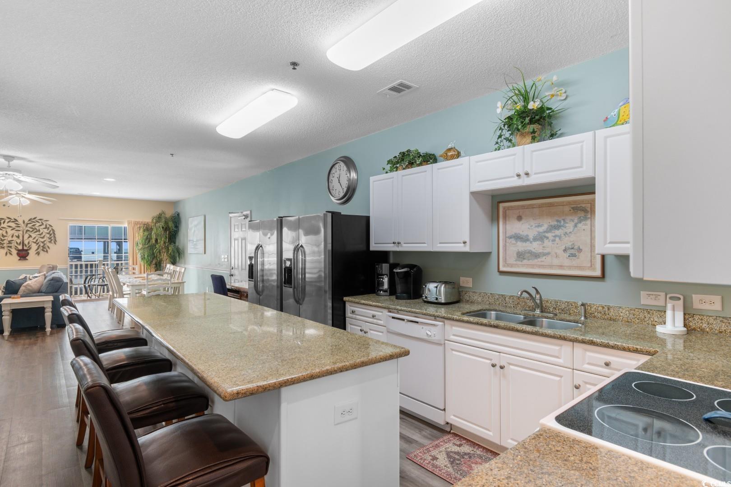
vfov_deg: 64.6
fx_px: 386
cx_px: 366
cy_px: 244
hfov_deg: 86.9
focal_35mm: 19
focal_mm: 13
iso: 100
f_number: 4.8
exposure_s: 1/15
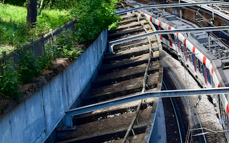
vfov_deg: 11.1
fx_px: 730
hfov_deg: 17.3
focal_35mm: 117
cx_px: 250
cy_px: 118
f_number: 10
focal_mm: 34
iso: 400
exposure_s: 1/250
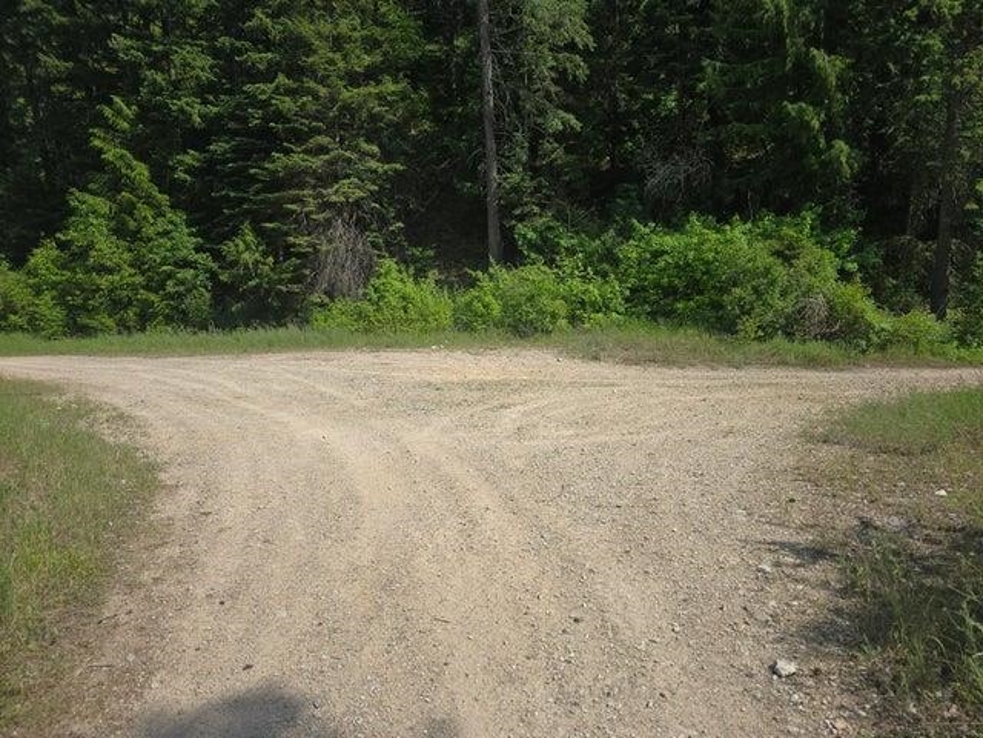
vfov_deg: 58.9
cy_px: 369
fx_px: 653
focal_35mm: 23
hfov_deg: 73.9
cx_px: 492
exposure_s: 1/854
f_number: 1.7
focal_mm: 6.3
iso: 12
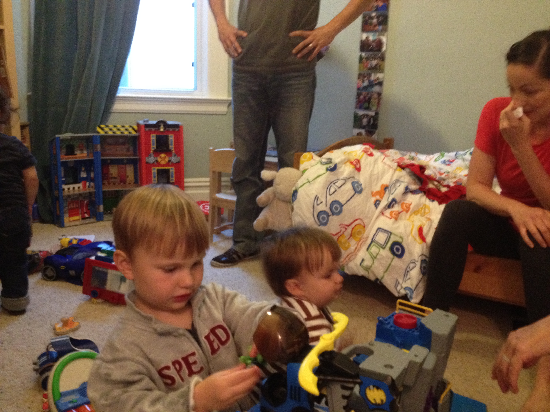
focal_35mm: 35
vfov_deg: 40.7
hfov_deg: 52.6
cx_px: 275
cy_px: 206
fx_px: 556
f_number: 2.4
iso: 400
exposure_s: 1/15
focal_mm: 4.28
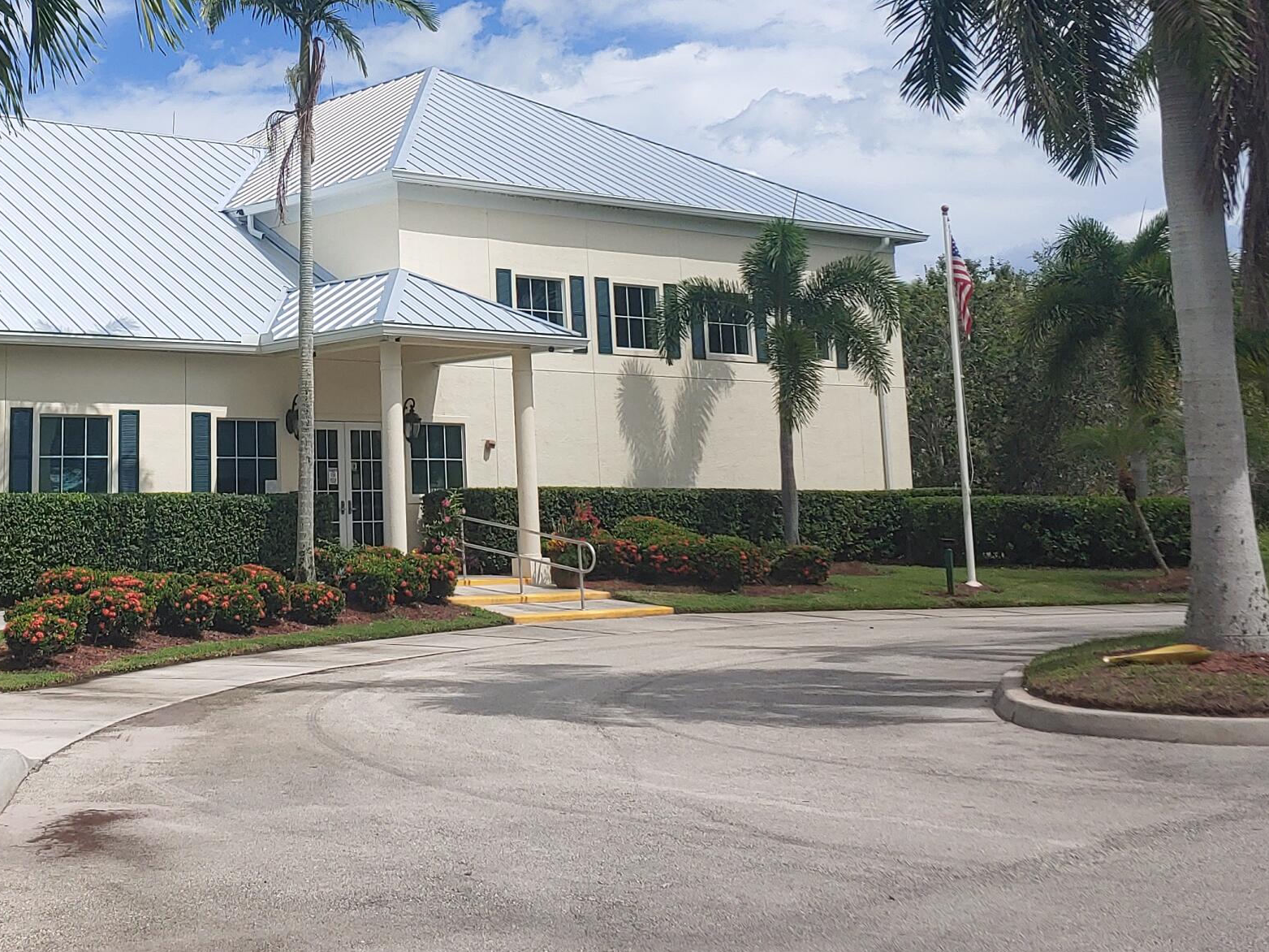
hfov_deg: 38.6
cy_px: 212
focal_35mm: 48
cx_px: 312
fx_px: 1760
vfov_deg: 29.7
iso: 50
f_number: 1.5
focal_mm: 4.23
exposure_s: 1/4000
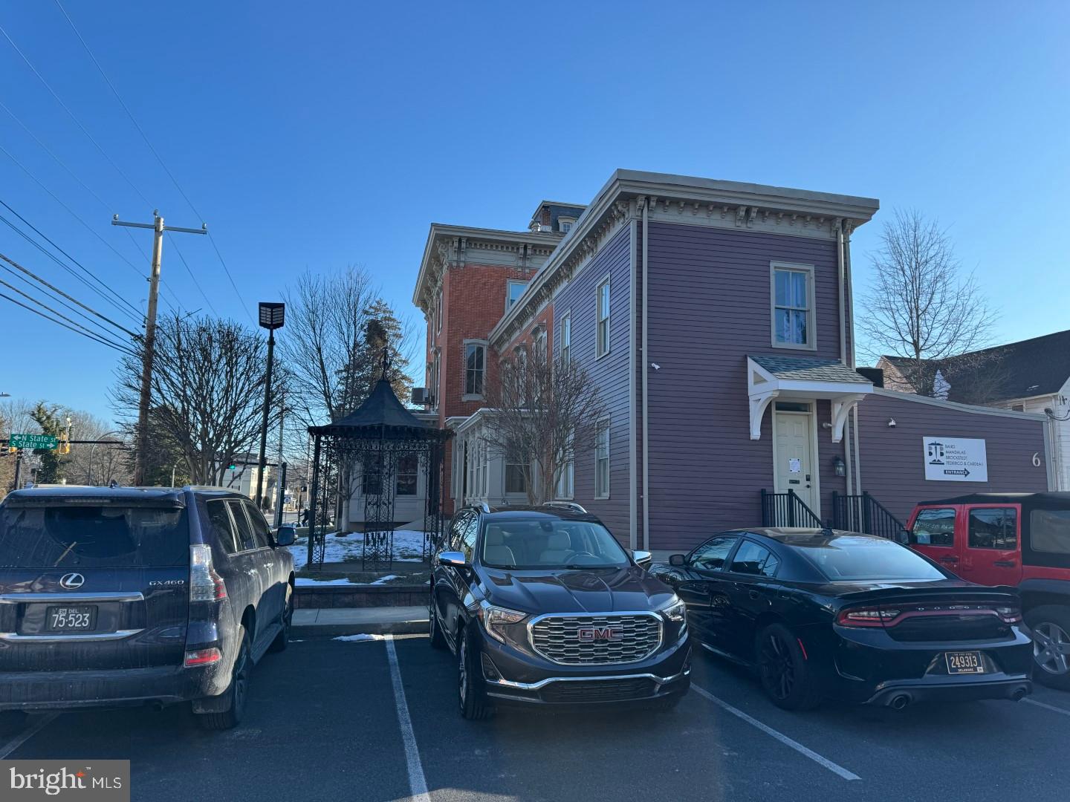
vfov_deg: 56.8
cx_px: 535
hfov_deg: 71.6
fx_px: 742
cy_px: 401
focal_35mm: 24
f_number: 1.78
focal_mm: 6.76
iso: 80
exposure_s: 1/2710
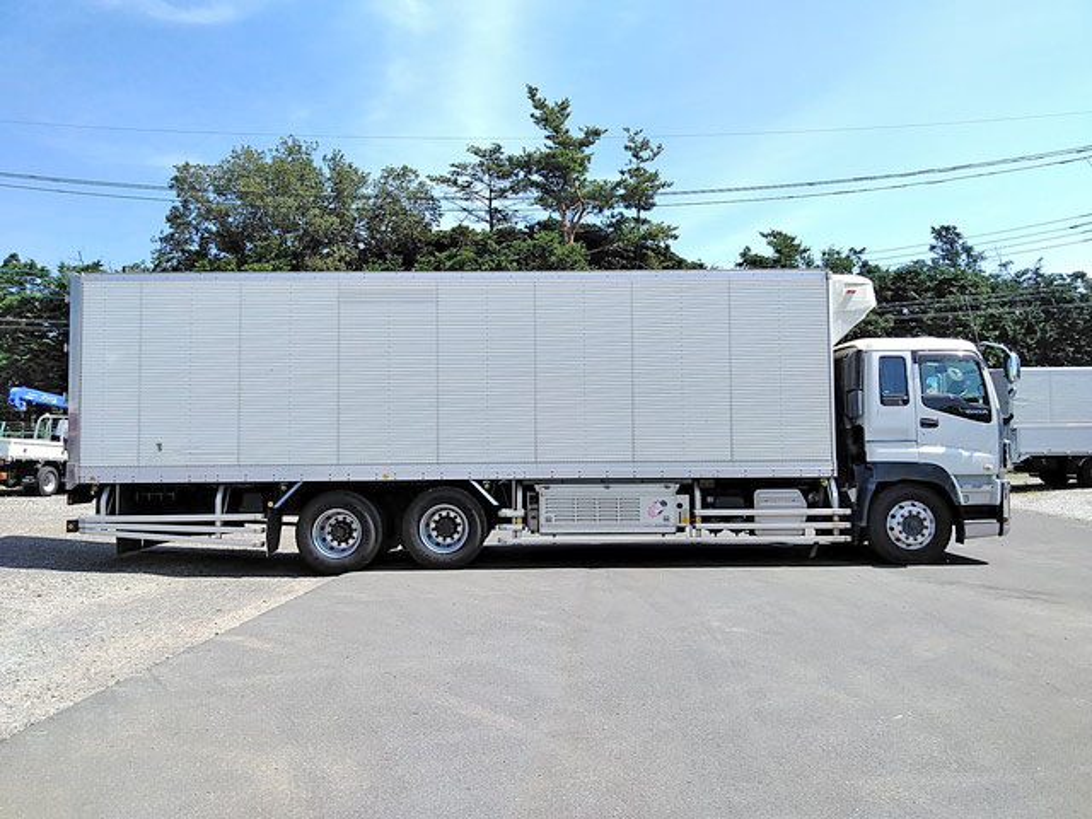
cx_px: 546
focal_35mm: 27
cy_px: 410
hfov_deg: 65.3
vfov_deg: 51.4
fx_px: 852
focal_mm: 3.46
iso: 60
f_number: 2.2
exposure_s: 1/658
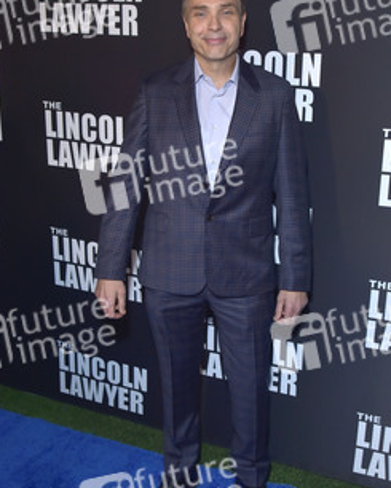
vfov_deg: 47.9
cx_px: 208
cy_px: 257
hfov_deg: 39.2
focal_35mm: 38
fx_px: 549
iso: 800
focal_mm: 31
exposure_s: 1/200
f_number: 6.3
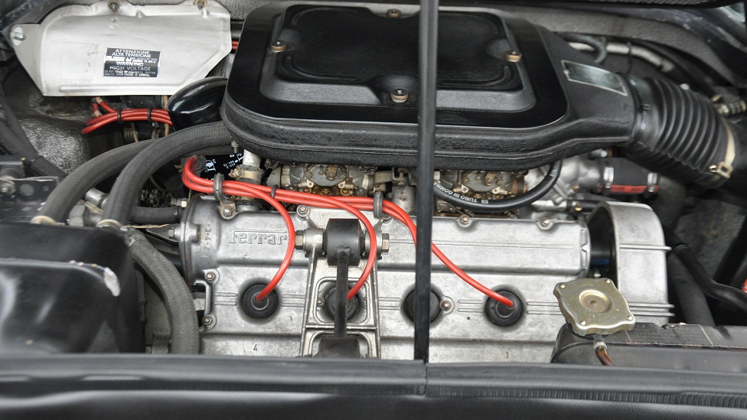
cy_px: 190
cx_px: 366
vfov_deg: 26.5
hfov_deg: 45.5
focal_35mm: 45
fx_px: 891
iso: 800
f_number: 4
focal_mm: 28
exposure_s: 1/100
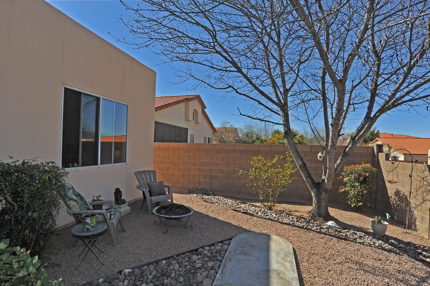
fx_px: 215
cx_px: 215
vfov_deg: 67.3
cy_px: 143
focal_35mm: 18
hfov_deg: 90.0
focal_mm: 18
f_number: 13
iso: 320
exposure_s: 1/320
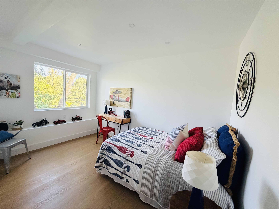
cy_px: 104
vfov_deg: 85.7
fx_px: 113
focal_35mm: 14
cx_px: 140
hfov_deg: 102.1
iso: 250
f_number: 2.2
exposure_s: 1/121
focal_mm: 2.22
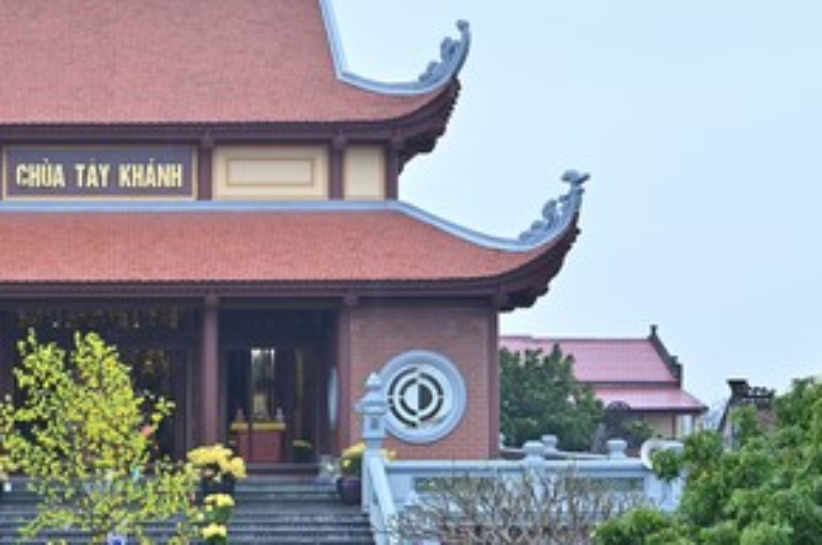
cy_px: 426
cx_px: 85
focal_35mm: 85
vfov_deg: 15.9
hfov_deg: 23.3
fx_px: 1938
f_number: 5.6
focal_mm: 38
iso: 400
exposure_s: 1/125
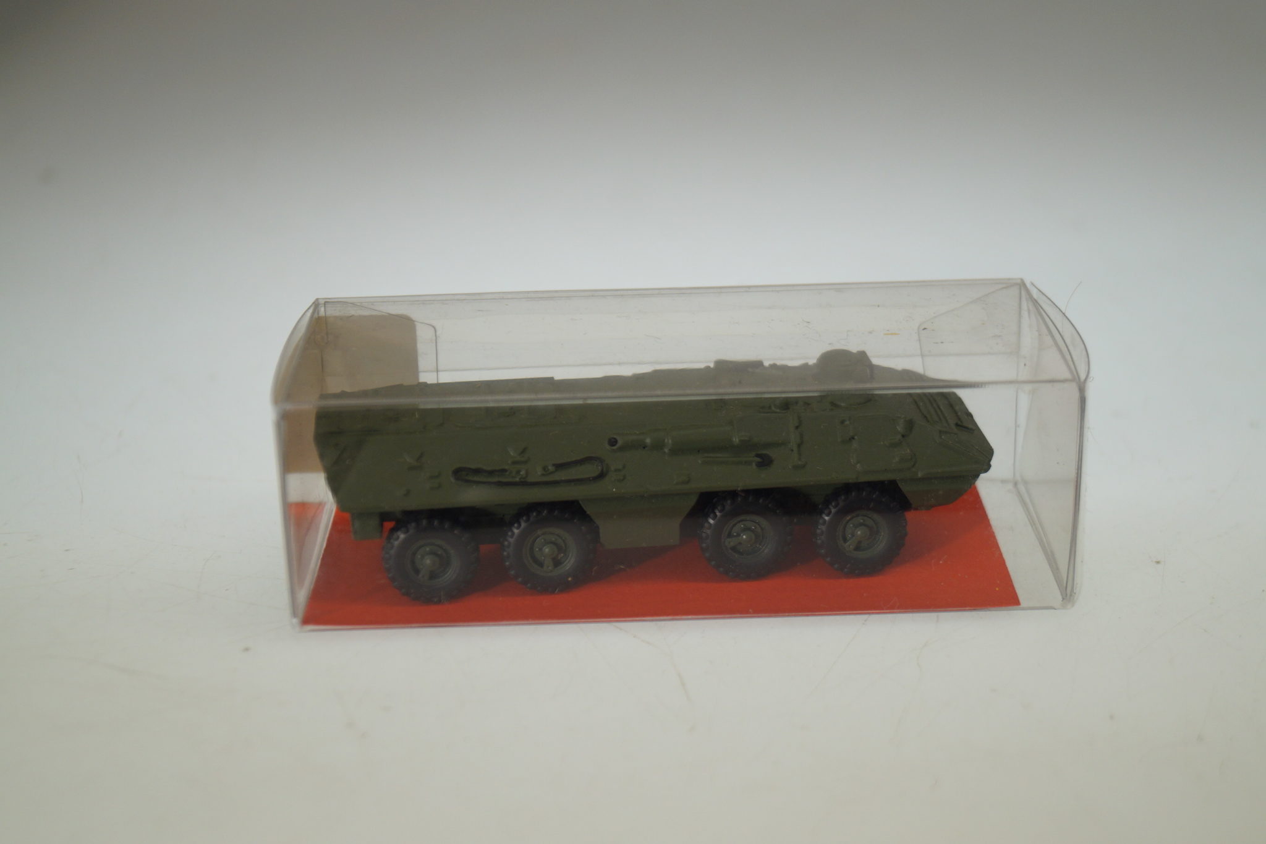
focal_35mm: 60
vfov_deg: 22.6
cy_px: 422
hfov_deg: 33.4
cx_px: 633
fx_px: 2110
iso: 320
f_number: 5.6
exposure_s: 1/160
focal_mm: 40
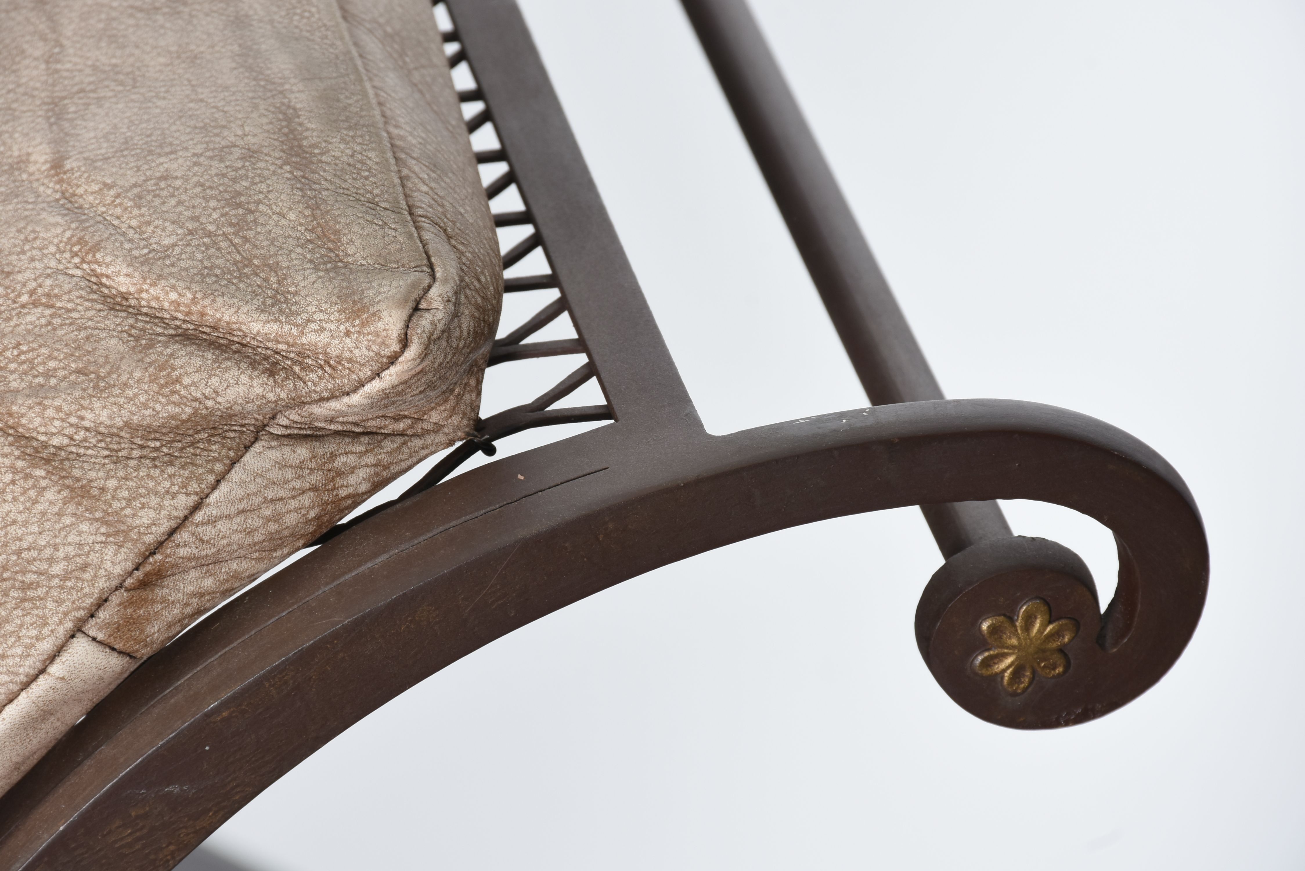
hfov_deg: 9.8
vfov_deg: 6.5
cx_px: 652
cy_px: 436
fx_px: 7614
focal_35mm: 210
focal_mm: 140
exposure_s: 1/80
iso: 320
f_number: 11
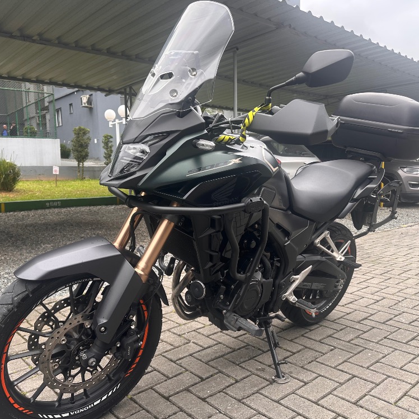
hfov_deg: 55.5
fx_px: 397
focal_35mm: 29
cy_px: 213
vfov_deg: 55.6
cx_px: 189
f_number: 1.78
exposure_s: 1/210
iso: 64
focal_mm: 6.86
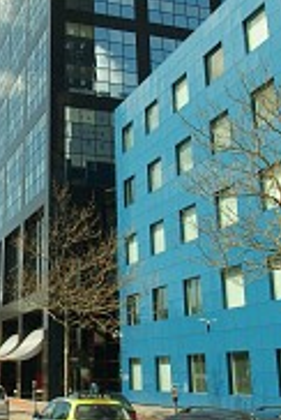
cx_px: 73
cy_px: 143
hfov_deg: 25.8
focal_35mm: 52
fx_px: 606
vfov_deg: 37.7
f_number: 5.6
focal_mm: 14
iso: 200
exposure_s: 1/500
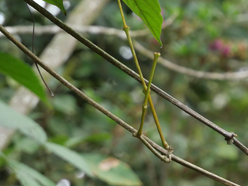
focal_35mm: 326
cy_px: 167
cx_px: 274
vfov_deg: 4.6
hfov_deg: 6.1
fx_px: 2336
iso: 1600
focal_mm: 60
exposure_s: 1/500
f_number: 5.6
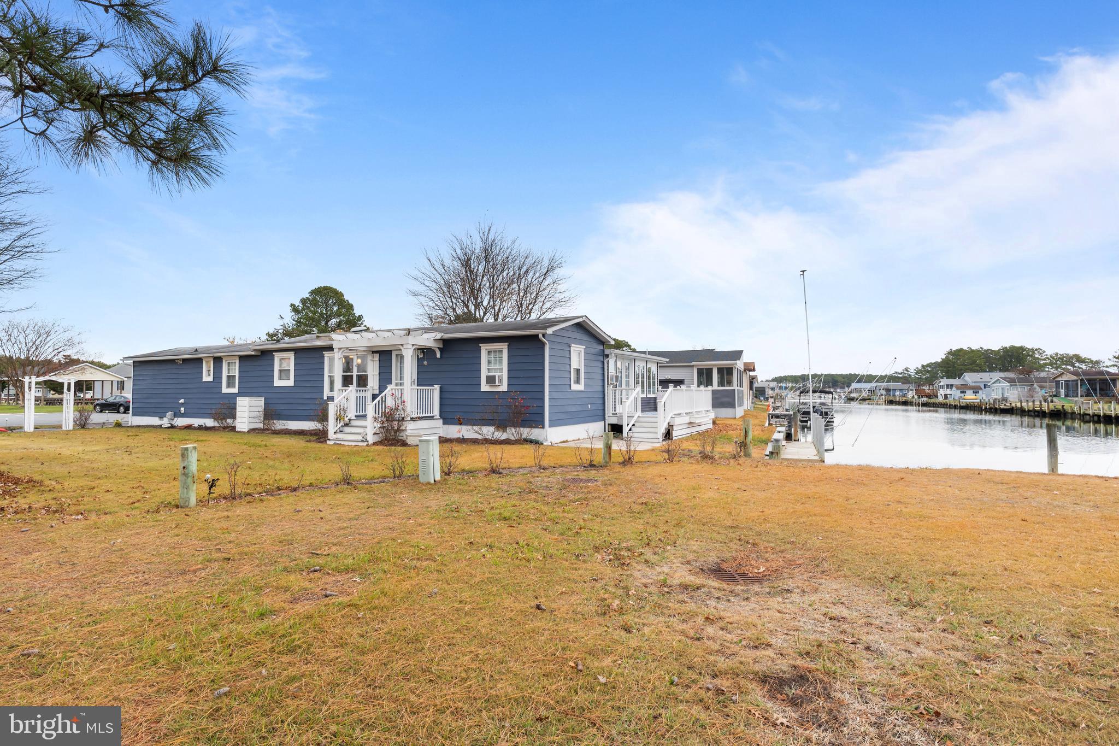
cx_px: 560
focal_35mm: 19
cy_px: 373
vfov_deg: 65.2
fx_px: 583
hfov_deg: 87.7
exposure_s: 1/160
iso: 250
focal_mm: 12.5
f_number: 7.1
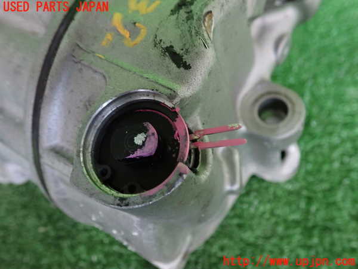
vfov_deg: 46.8
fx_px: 310
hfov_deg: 60.0
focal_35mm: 30
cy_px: 134
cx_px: 179
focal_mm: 5.4
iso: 800
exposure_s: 1/20
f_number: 2.3
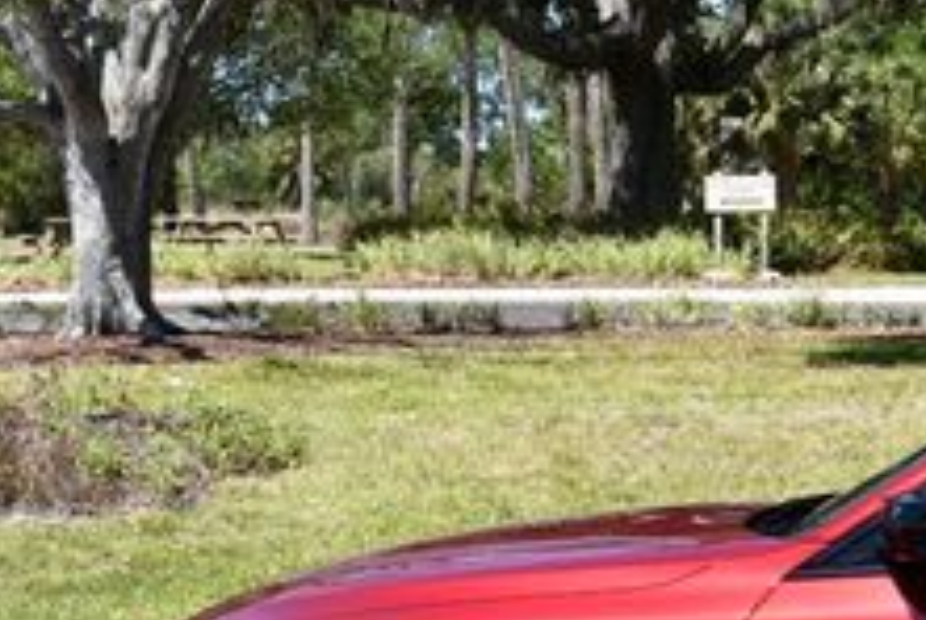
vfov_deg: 9.9
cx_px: 1337
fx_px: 3580
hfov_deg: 13.9
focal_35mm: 139
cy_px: 394
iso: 125
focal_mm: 24
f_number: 8
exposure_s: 1/250
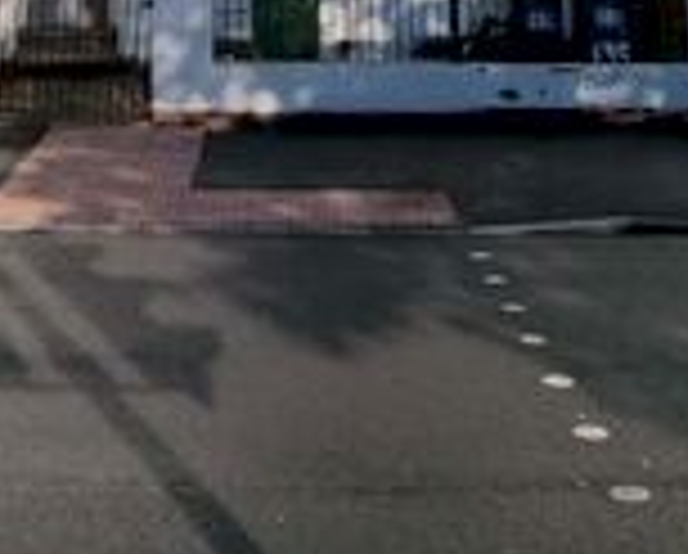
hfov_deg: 32.3
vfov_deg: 20.4
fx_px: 1183
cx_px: 274
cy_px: -385
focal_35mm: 58
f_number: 2.2
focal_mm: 2.2
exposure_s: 1/2904
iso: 50
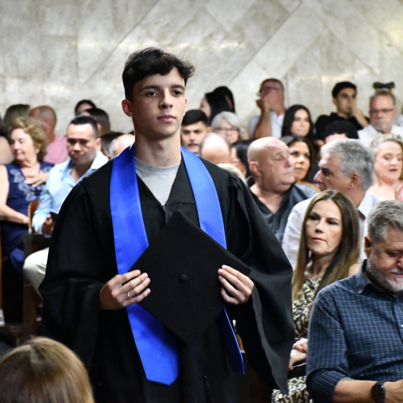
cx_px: 187
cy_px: 200
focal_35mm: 135
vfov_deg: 12.9
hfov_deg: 12.9
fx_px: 1778
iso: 12800
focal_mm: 70
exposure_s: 1/60
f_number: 5
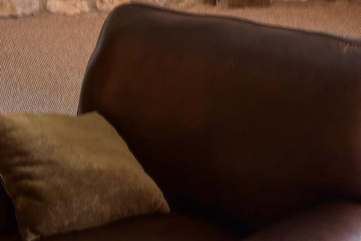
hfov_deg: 18.3
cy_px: -89
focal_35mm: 112
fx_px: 1123
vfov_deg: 11.8
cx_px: 169
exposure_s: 1/8
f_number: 4.5
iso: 400
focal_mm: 24
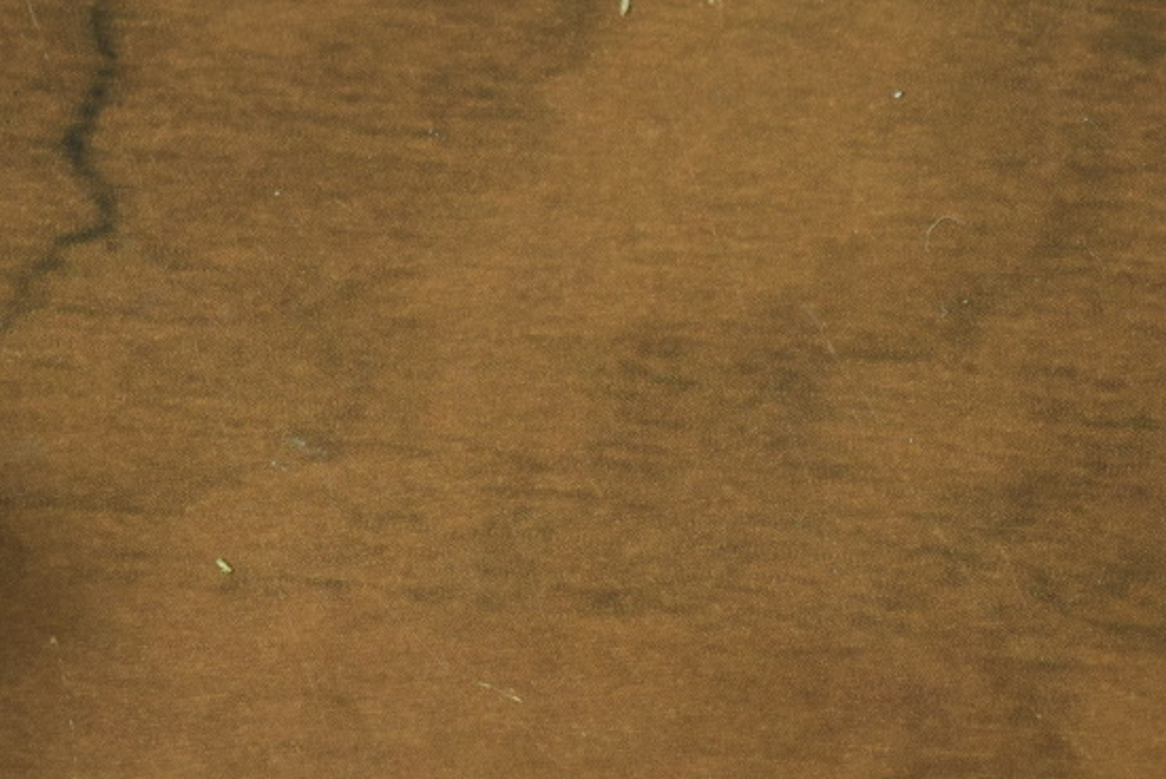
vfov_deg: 5.7
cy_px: 113
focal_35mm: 239
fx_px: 7759
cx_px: 700
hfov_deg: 8.6
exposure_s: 1/125
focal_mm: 55
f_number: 5.6
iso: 450
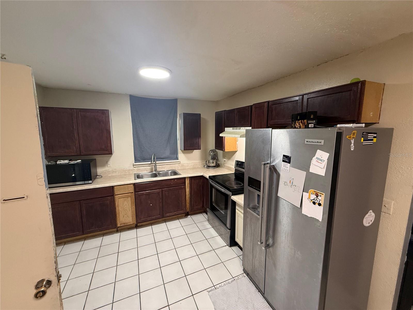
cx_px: 206
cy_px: 155
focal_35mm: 14
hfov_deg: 102.1
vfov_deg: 85.7
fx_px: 167
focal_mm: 2.22
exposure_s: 1/60
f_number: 2.2
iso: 320
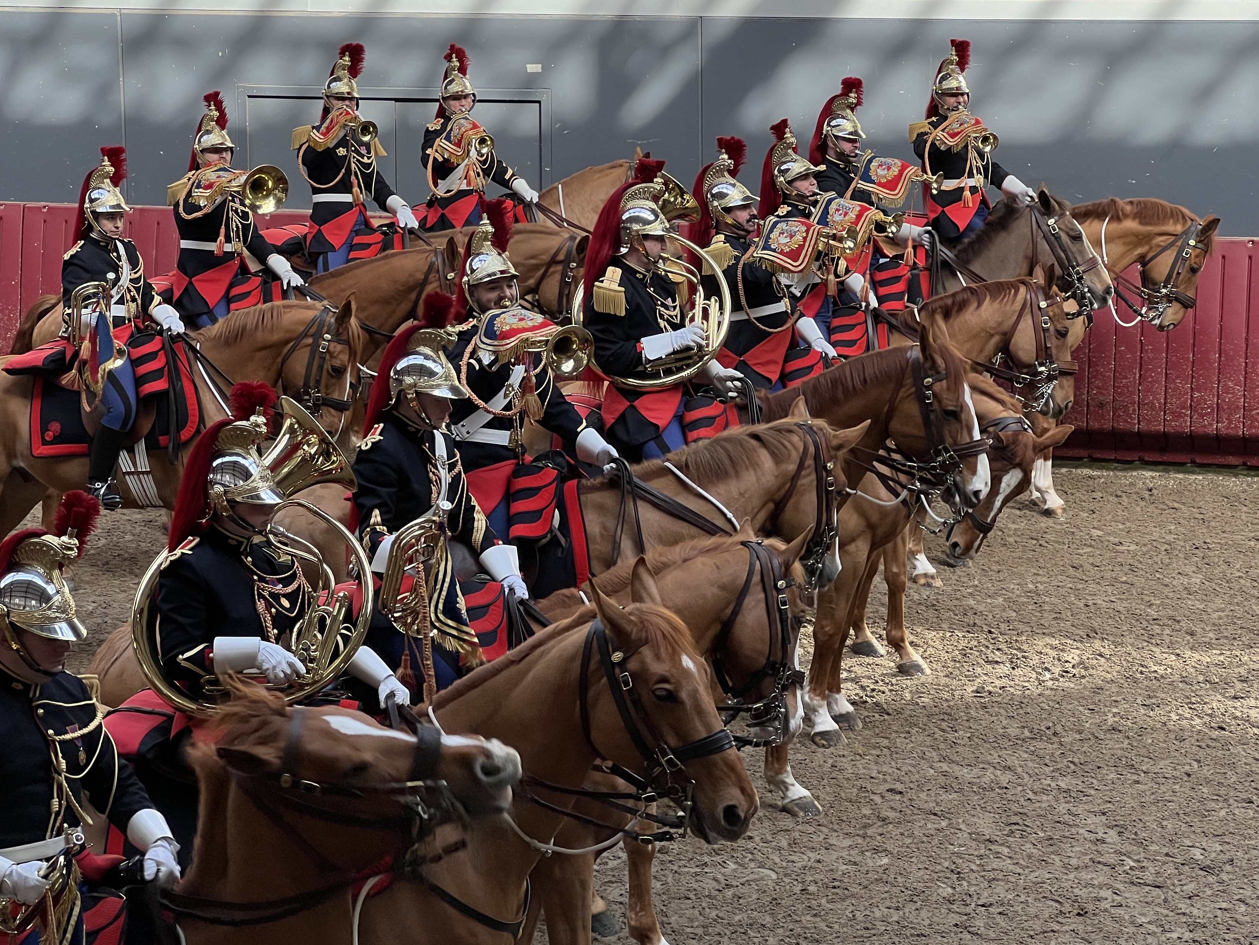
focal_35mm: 93
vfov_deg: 15.9
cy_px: 377
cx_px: 548
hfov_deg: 21.1
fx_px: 3383
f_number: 2.8
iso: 64
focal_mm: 9
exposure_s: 1/99
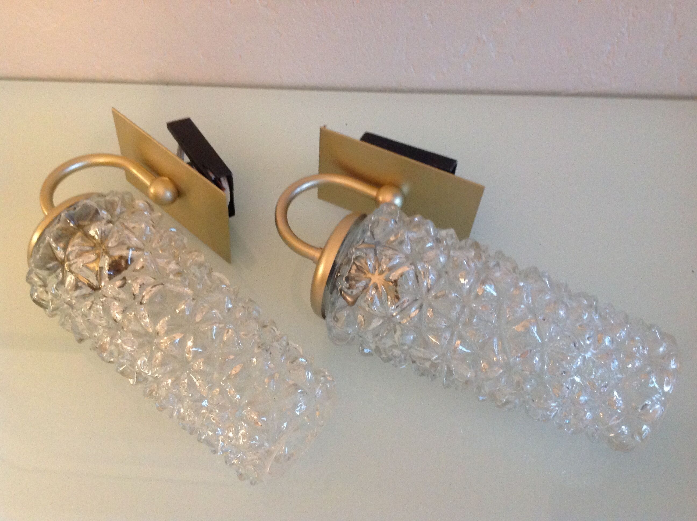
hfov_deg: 52.7
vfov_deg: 40.6
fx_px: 704
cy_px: 260
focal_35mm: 35
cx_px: 348
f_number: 2.4
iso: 400
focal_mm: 4.28
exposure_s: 1/17
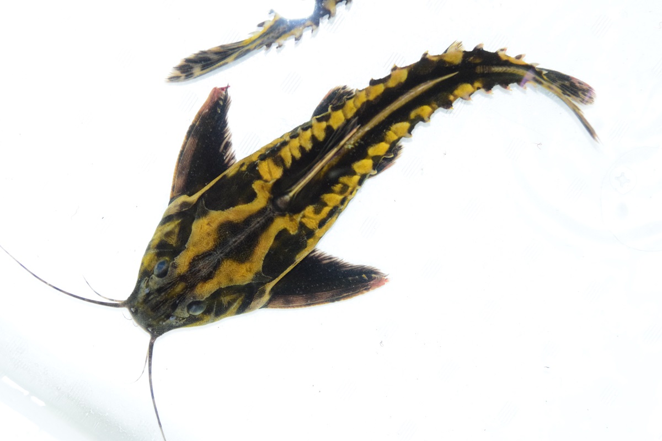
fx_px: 1545
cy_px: 220
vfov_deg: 16.3
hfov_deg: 24.2
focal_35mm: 84
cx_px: 331
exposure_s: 1/200
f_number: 4.5
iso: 2000
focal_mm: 56
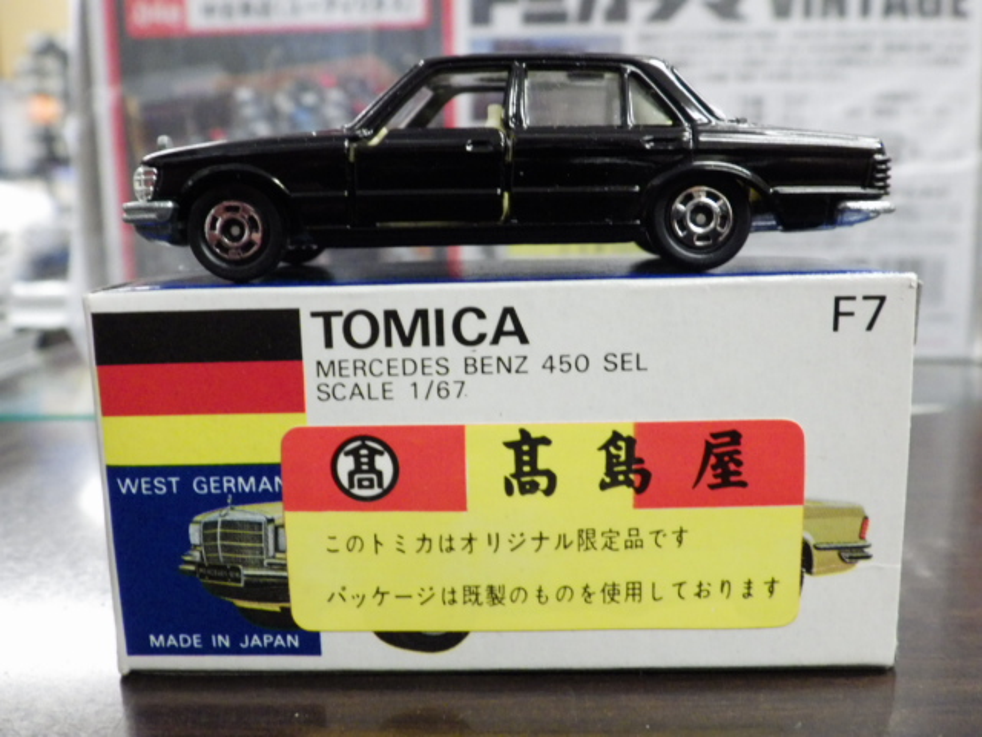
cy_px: 368
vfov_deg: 41.8
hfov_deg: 54.0
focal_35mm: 34
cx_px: 491
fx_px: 965
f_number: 3.4
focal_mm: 6.2
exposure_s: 1/30
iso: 800
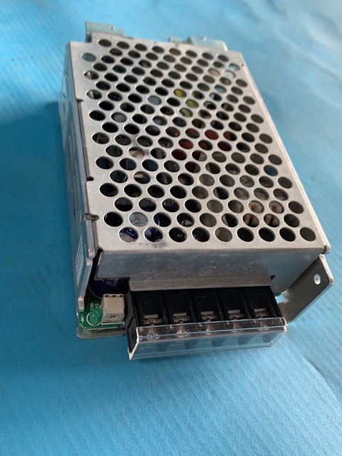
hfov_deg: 42.9
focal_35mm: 33
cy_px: 235
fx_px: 435
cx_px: 169
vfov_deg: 55.3
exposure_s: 1/60
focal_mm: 4.25
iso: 160
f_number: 1.8
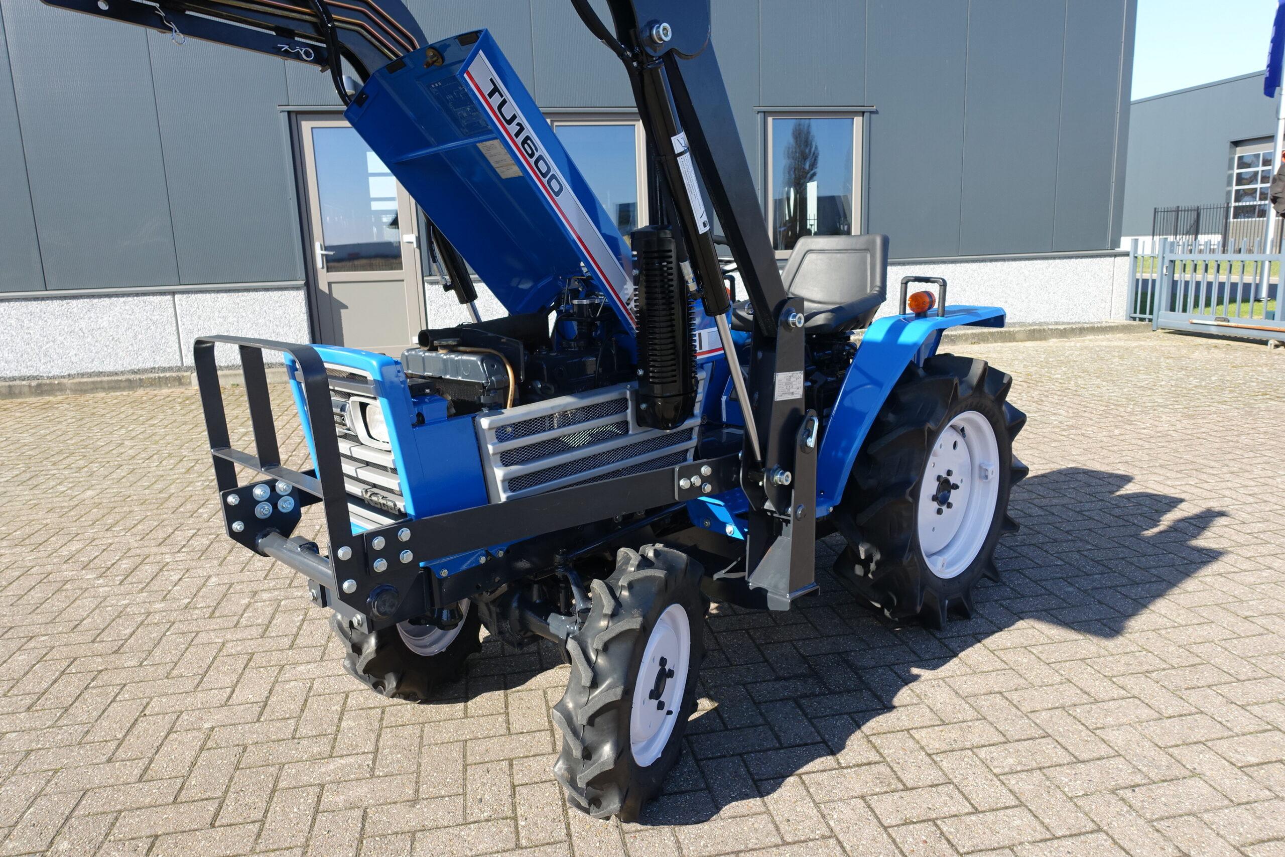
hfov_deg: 73.7
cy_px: 428
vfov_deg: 53.1
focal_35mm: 24
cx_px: 642
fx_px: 857
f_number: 5.6
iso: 125
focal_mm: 8.8
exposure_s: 1/200
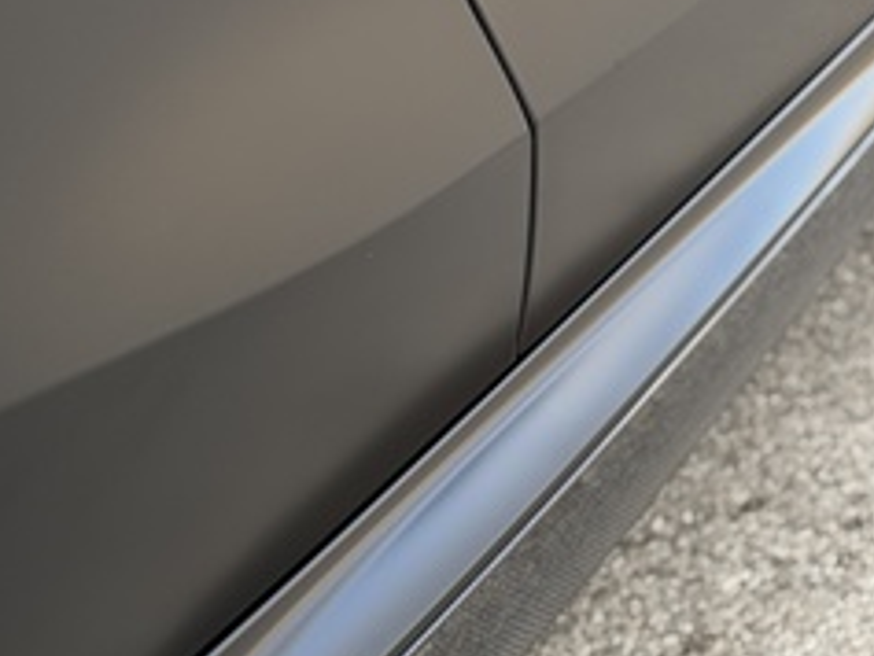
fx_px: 2147
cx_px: 557
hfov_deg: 22.9
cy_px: 551
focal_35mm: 85
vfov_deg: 17.2
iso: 50
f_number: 1.78
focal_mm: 6.76
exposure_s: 1/122
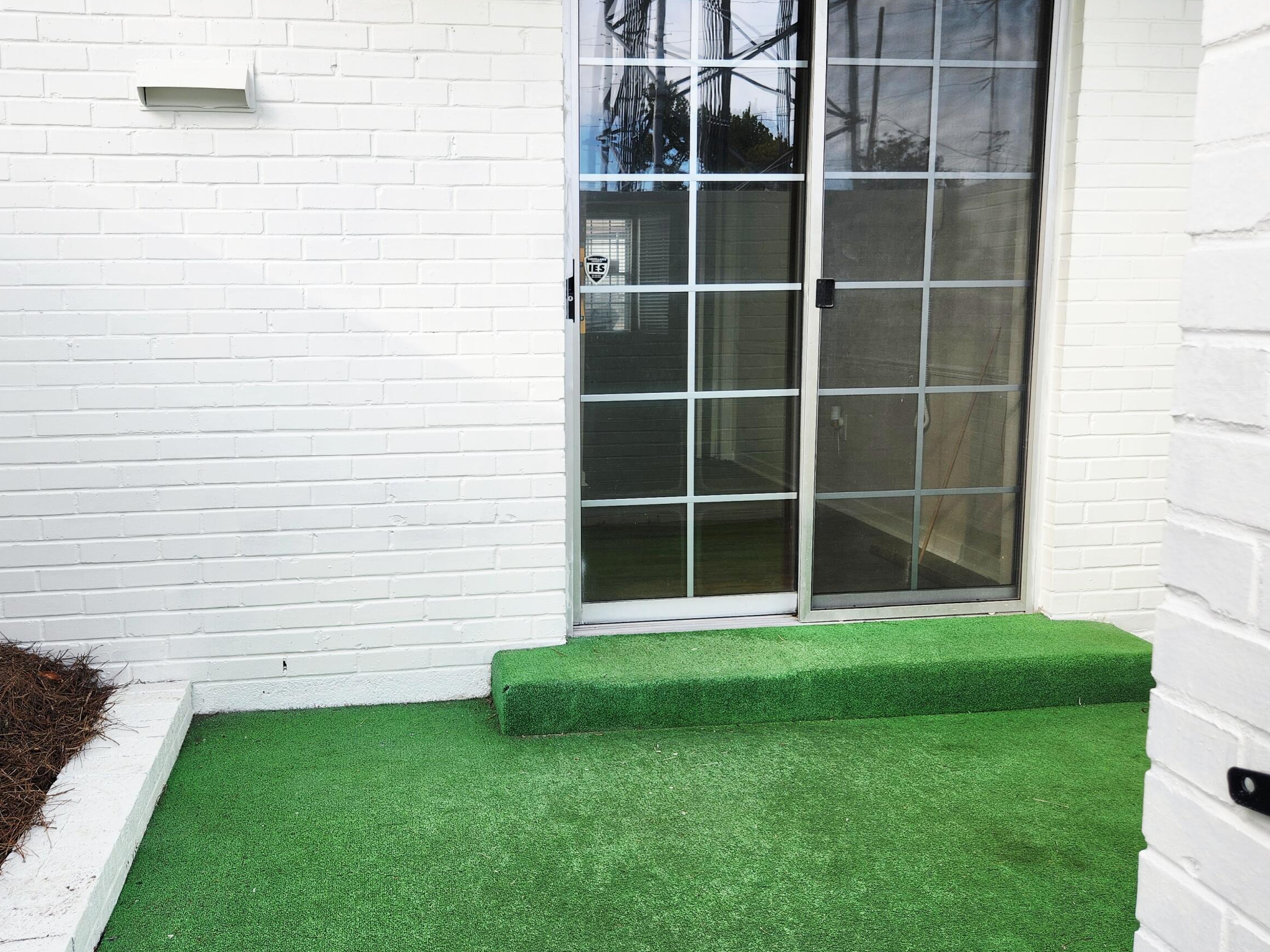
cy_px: 456
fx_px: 1101
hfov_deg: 59.7
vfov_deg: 46.8
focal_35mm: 30
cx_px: 535
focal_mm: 5.4
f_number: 1.8
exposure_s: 1/455
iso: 20
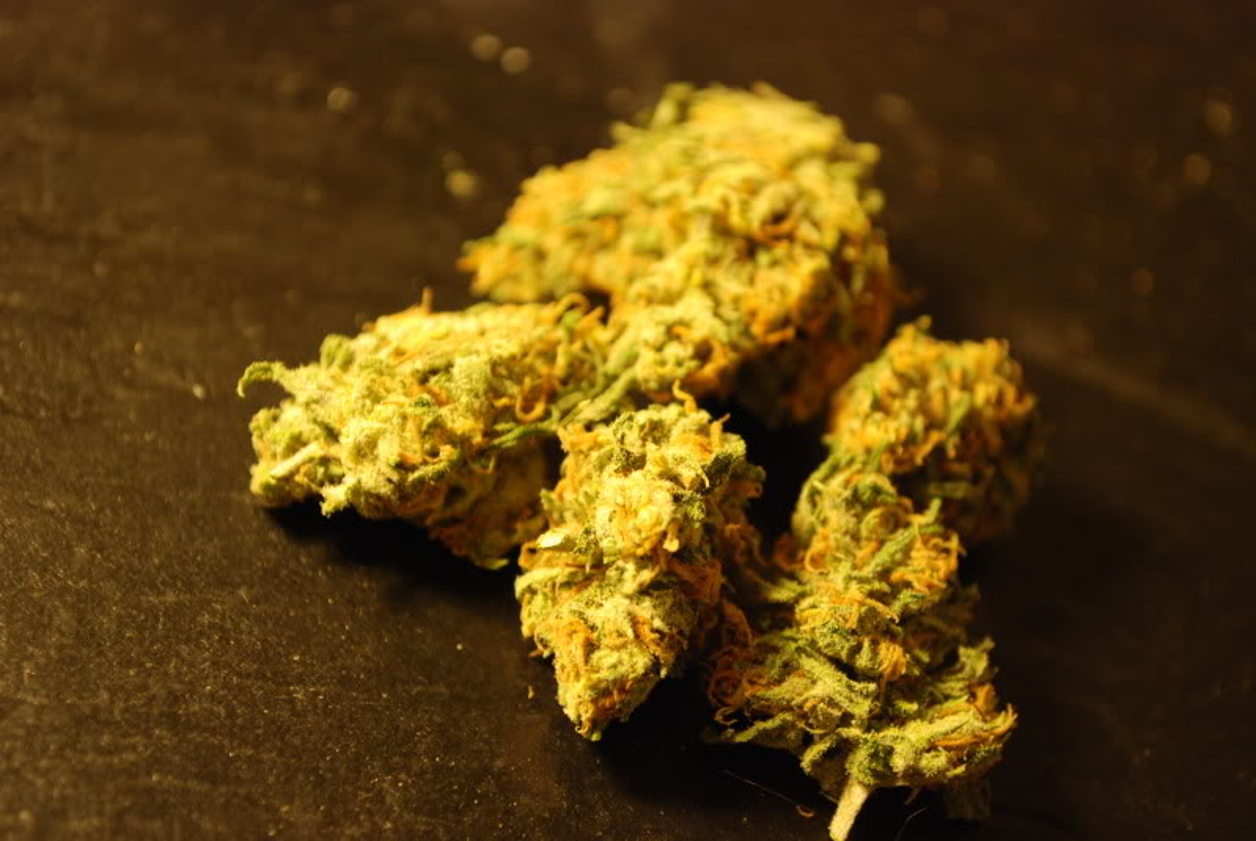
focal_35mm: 68
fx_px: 2358
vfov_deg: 20.2
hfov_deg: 29.8
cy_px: 420
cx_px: 628
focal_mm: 45
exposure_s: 1/15
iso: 400
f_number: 5.3
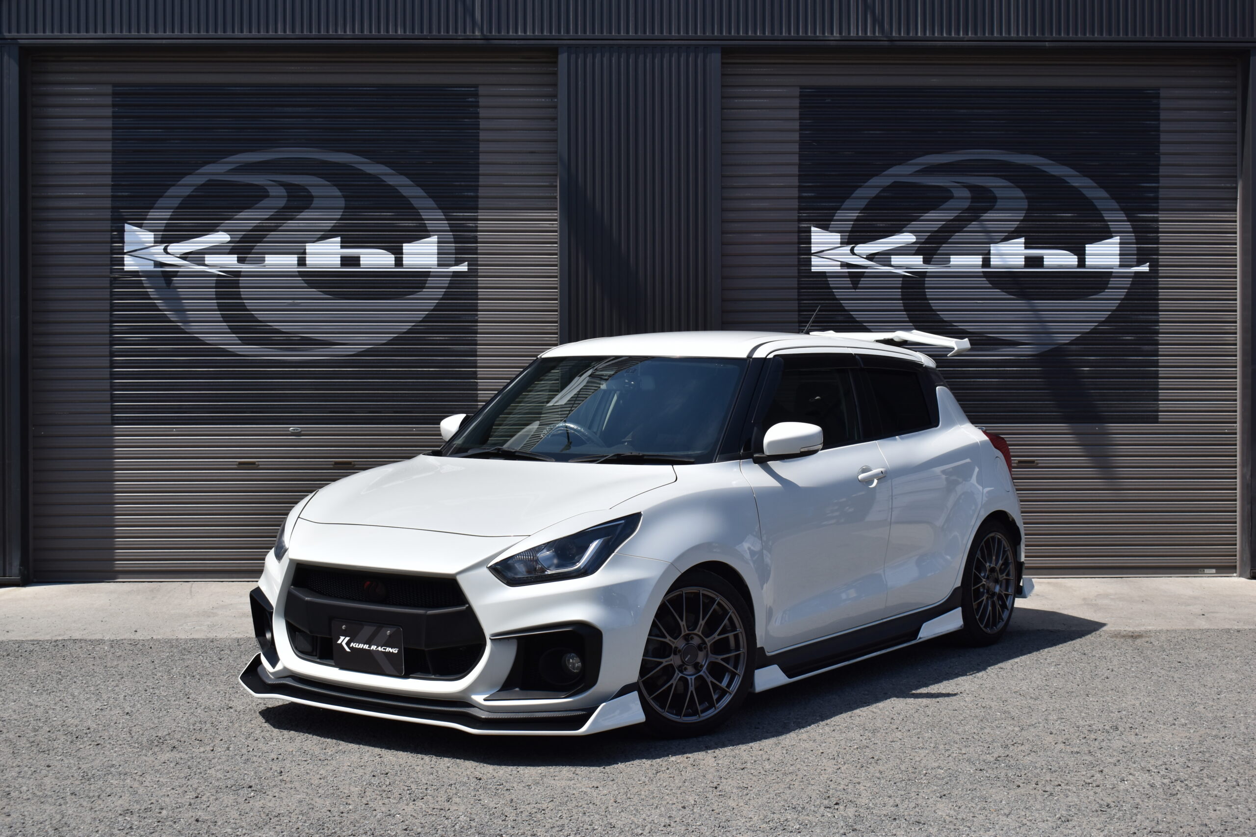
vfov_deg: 26.5
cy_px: 418
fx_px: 1779
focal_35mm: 51
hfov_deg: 38.9
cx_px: 628
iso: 100
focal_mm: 34
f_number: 6.3
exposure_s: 1/800
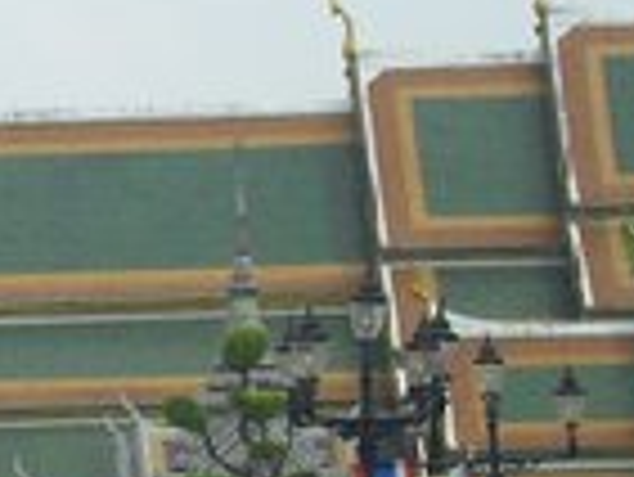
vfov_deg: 6.9
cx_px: -450
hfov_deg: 8.9
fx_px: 3941
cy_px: 526
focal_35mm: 215
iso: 100
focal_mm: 6.2
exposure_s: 1/200
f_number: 8
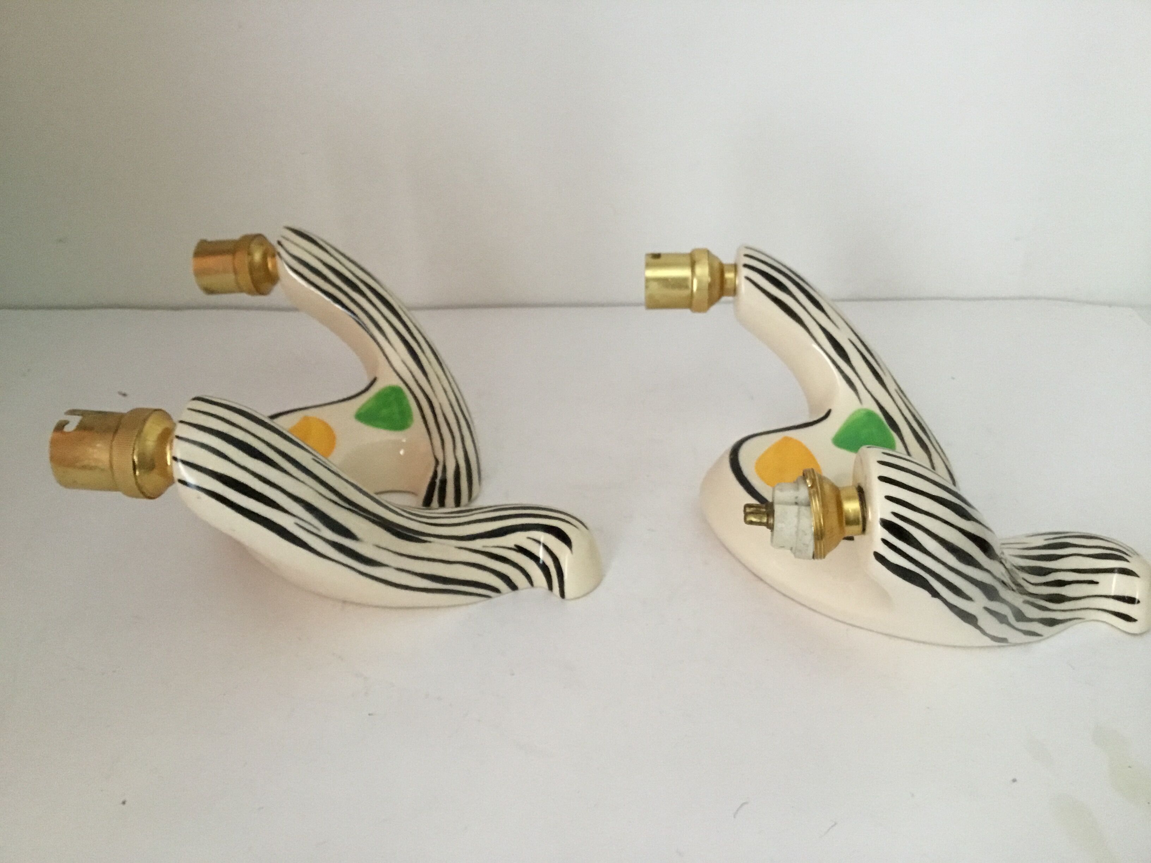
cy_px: 432
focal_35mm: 31
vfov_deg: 45.4
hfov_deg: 58.4
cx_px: 576
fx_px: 1031
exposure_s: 1/20
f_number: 2.4
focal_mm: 3.3
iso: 200
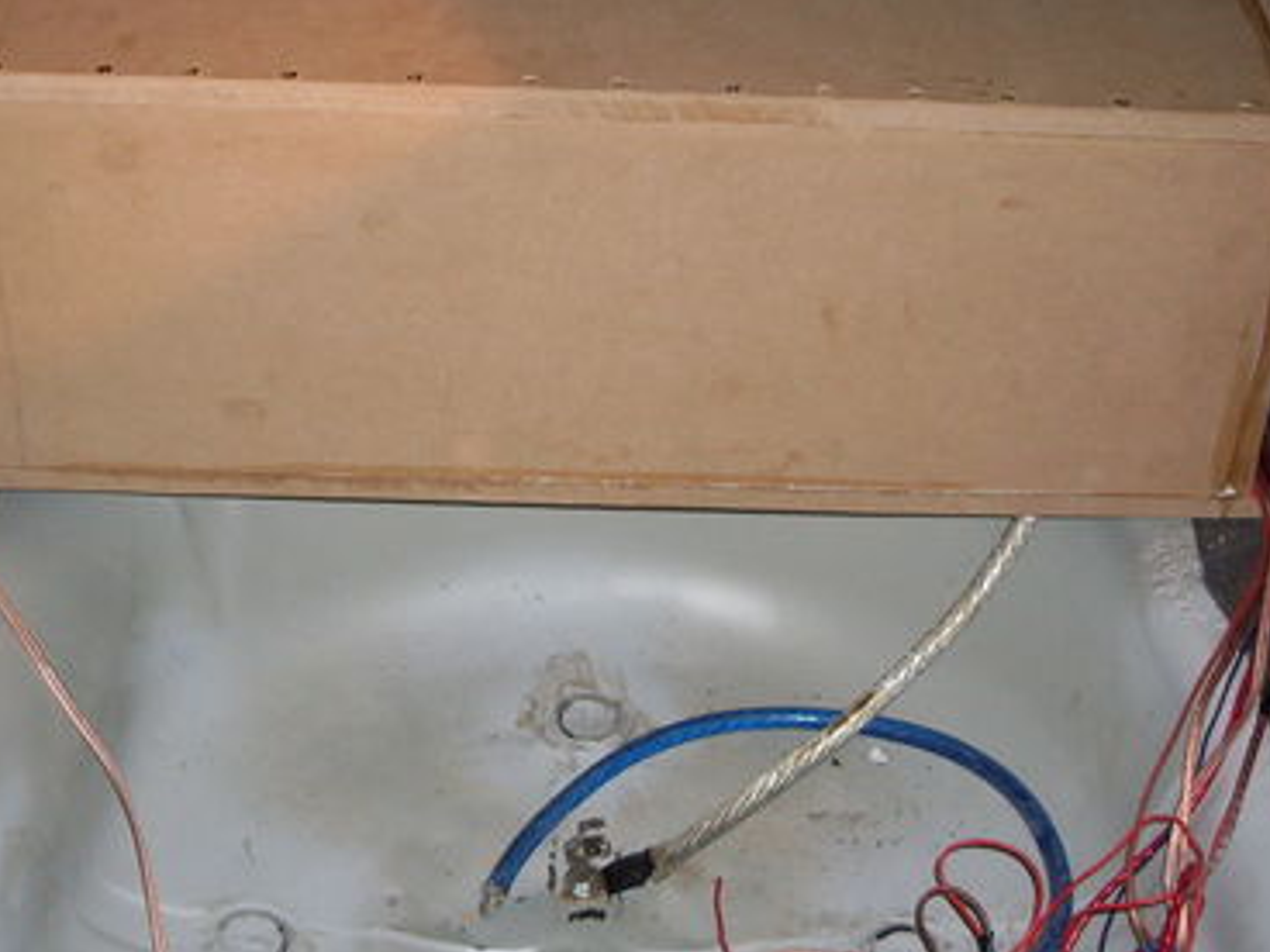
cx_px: 628
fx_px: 2421
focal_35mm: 66
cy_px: 269
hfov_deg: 29.4
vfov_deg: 22.1
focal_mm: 6.3
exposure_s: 1/45
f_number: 2.8
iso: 100
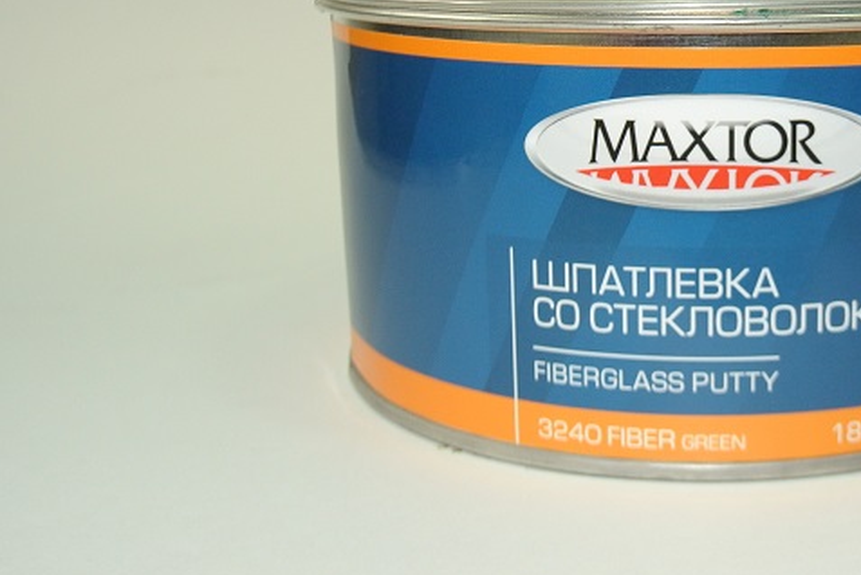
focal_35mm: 62
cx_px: 693
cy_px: 215
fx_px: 1484
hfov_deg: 31.5
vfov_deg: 21.9
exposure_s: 1/60
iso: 400
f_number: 7.1
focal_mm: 14
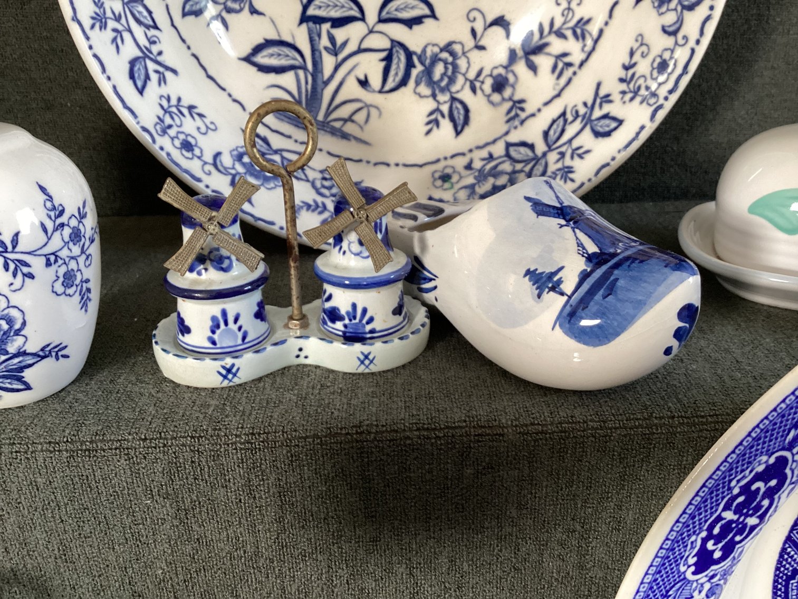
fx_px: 715
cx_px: 399
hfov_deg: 58.3
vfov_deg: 45.4
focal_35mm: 31
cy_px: 300
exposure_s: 1/50
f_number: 2.4
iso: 200
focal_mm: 3.3
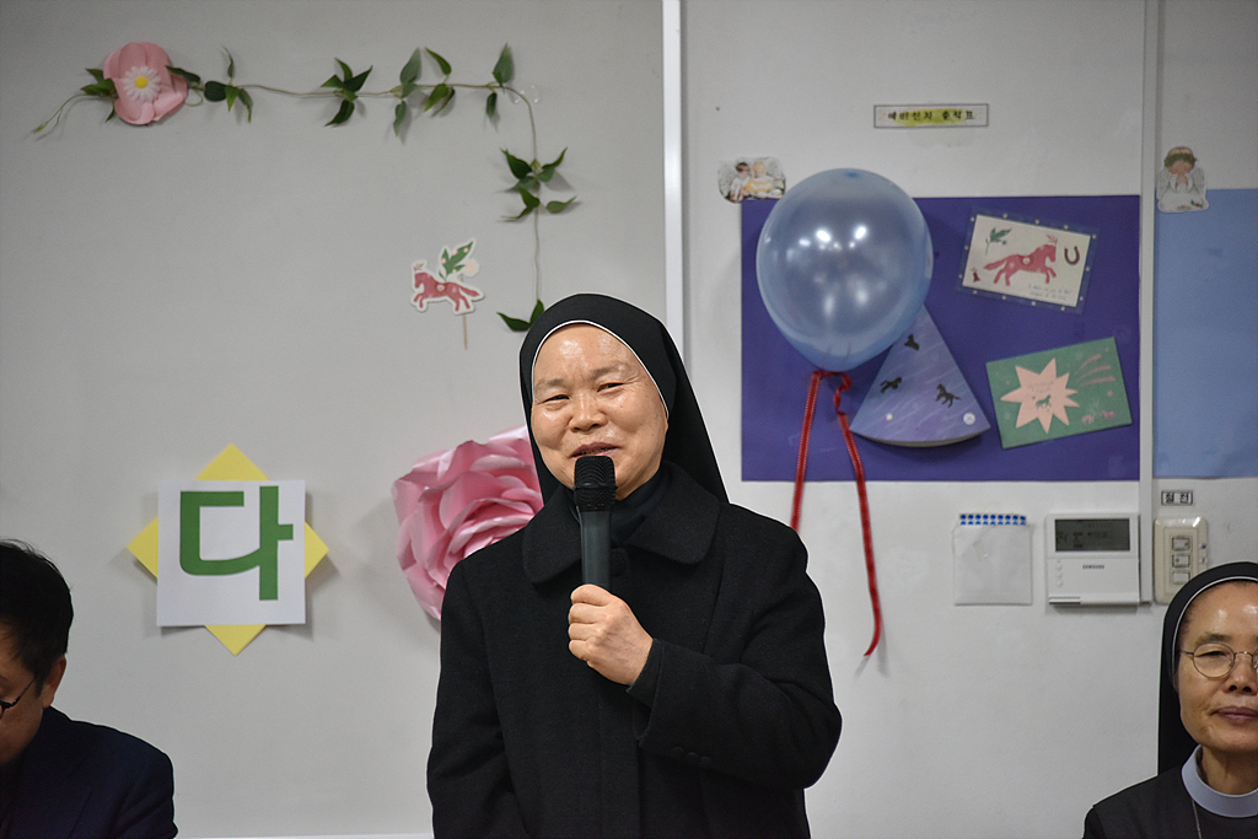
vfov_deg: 6.0
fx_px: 8038
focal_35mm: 230
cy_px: 420
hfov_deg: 8.9
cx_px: 629
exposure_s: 1/125
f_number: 5.6
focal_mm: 230
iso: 2500
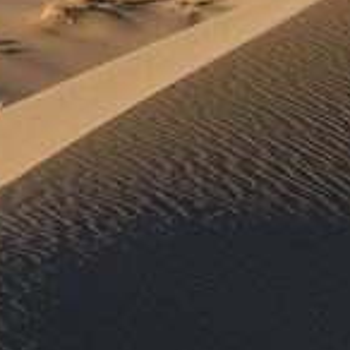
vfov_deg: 3.1
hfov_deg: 3.0
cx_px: 1613
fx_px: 6383
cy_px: -177
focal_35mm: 558
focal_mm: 60
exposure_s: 1/250
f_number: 10
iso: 200
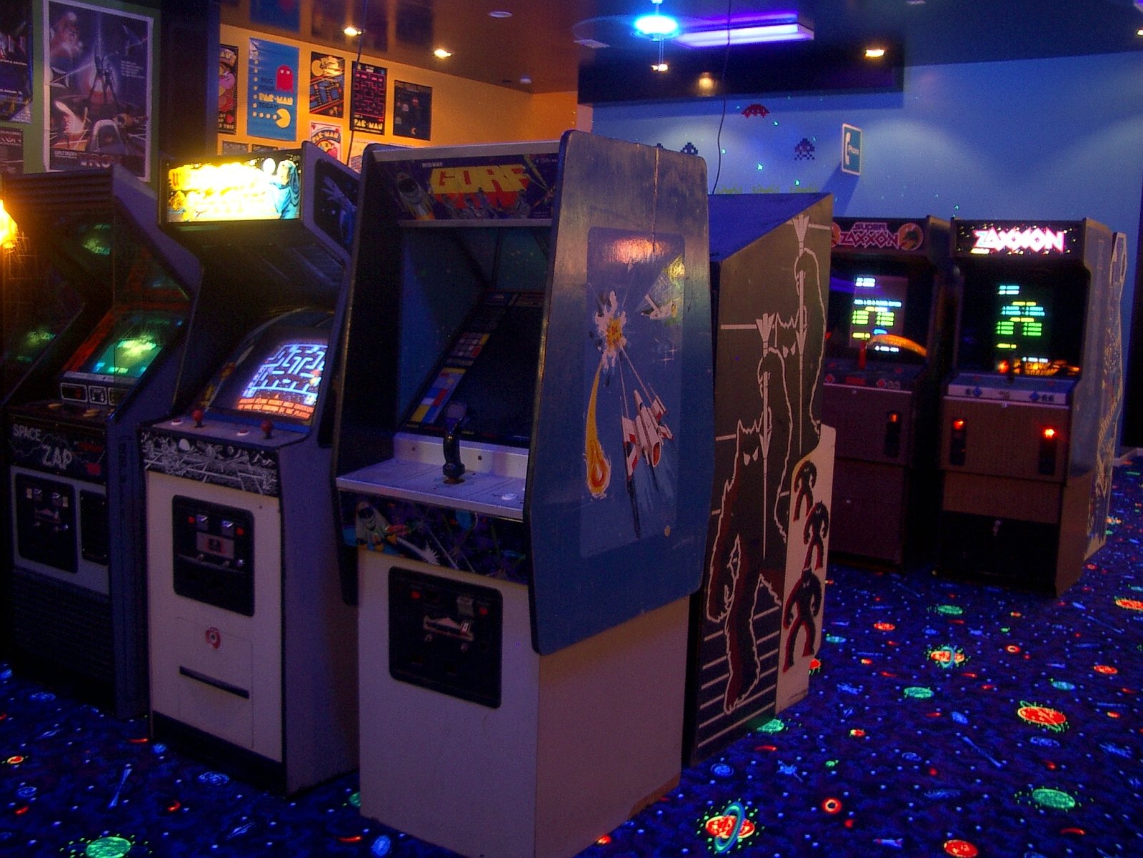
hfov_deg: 52.6
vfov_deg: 40.7
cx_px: 572
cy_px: 429
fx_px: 1156
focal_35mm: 35
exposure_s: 1
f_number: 2.6
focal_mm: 5.8
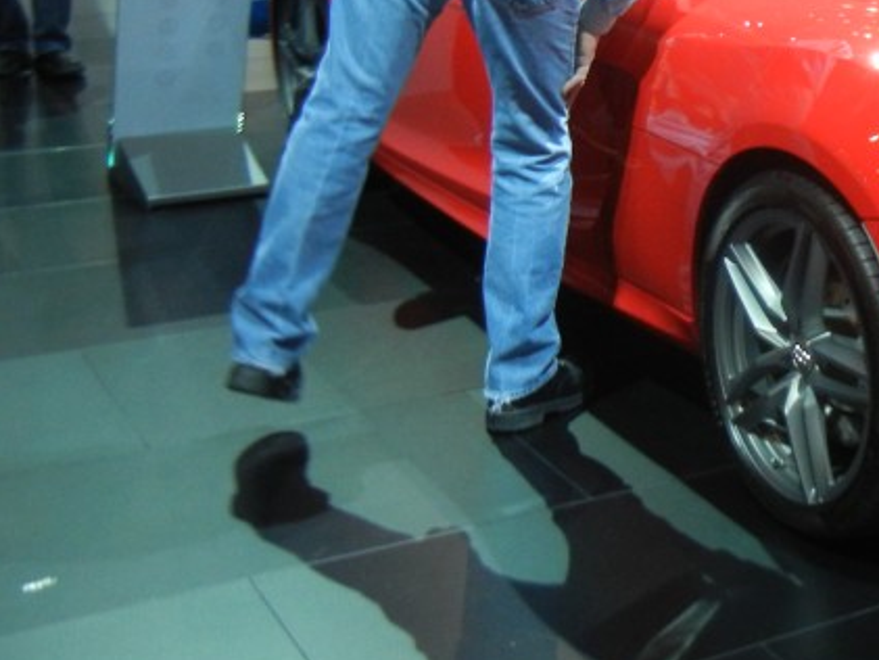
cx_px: 933
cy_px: 121
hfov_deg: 25.0
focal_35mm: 73
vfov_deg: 19.9
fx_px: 1854
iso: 400
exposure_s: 1/40
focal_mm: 5.4
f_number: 3.5
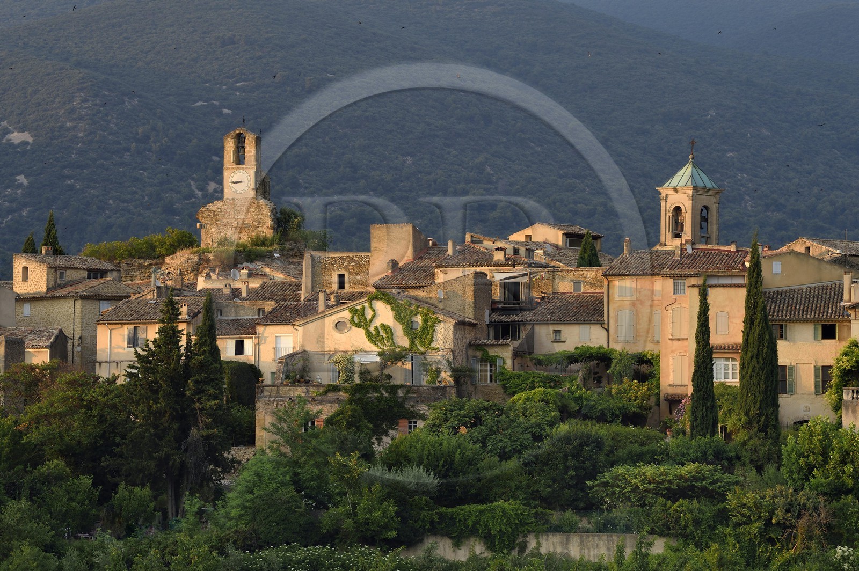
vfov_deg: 6.9
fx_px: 4768
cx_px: 430
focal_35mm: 200
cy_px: 286
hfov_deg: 10.3
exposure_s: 1/200
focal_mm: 200
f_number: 8
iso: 400
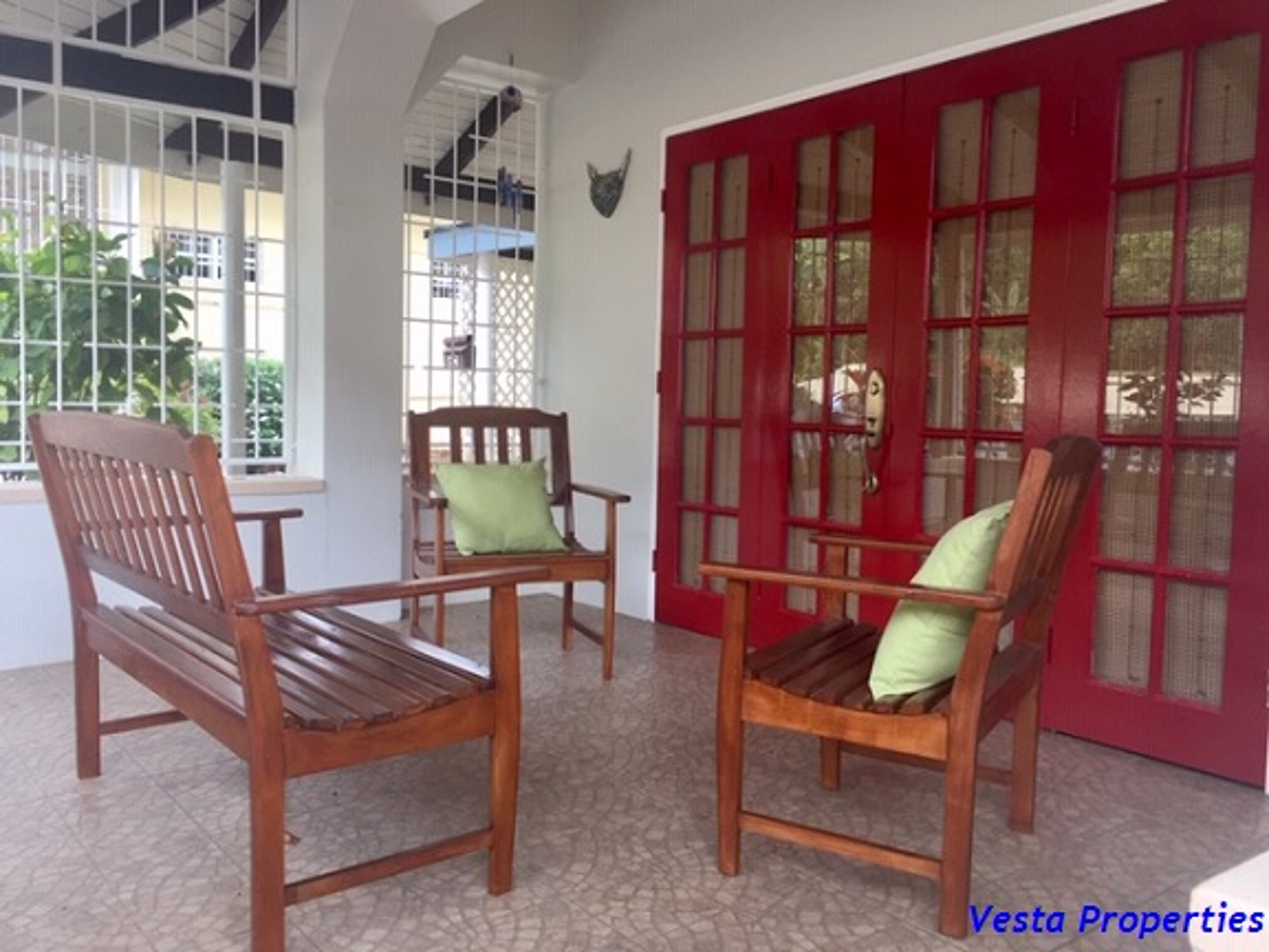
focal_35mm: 29
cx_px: 634
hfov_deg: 61.7
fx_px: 1063
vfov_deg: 48.2
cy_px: 476
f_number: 2.2
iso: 40
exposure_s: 1/100
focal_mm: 4.15
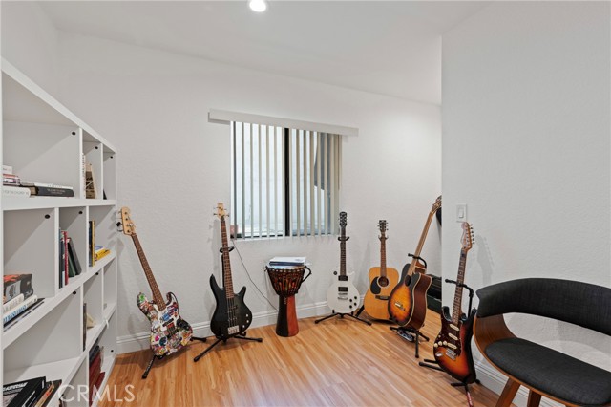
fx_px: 271
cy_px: 204
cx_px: 306
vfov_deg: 73.7
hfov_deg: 96.8
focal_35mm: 16
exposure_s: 1/2
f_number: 9.5
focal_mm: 16
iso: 200
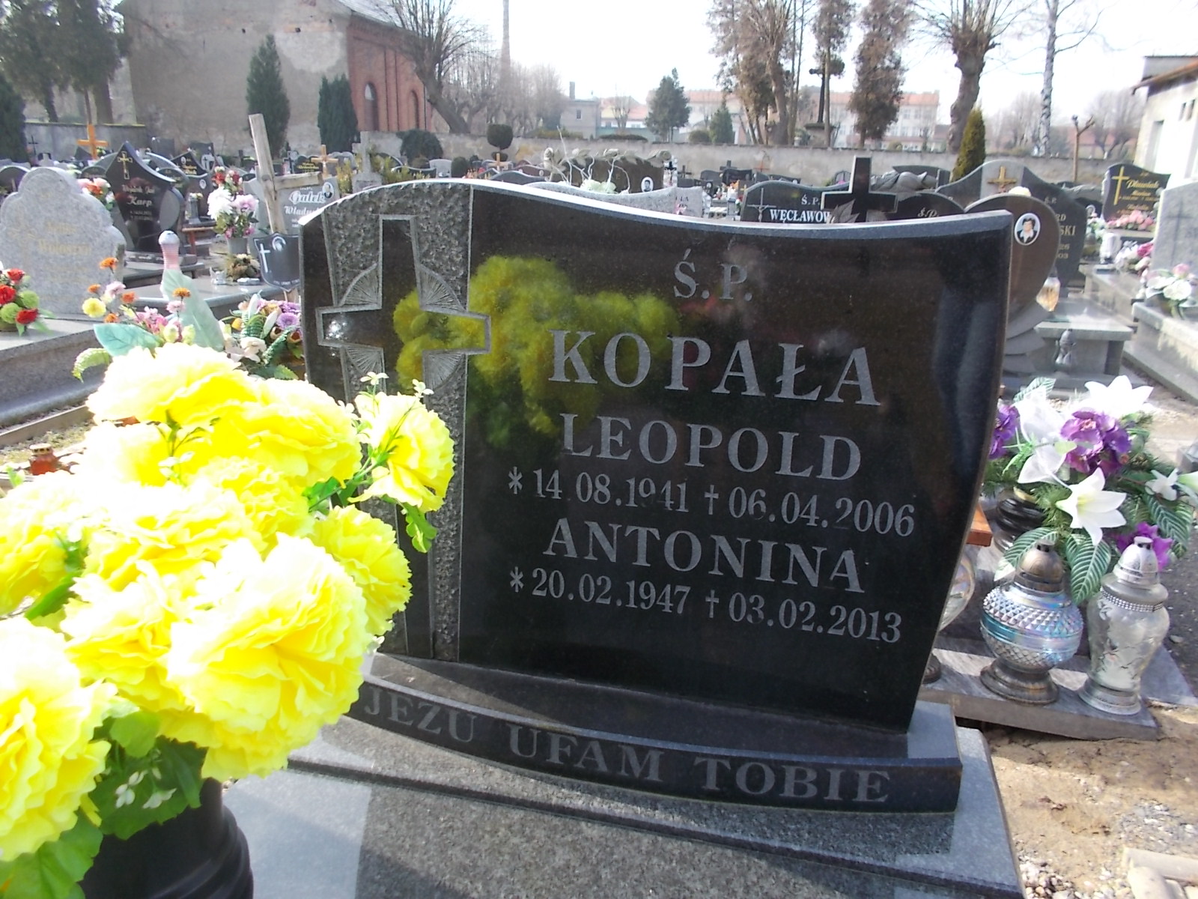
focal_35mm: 26
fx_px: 900
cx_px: 599
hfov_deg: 67.3
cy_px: 450
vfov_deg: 53.1
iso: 80
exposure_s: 1/200
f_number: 3.2
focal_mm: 4.6
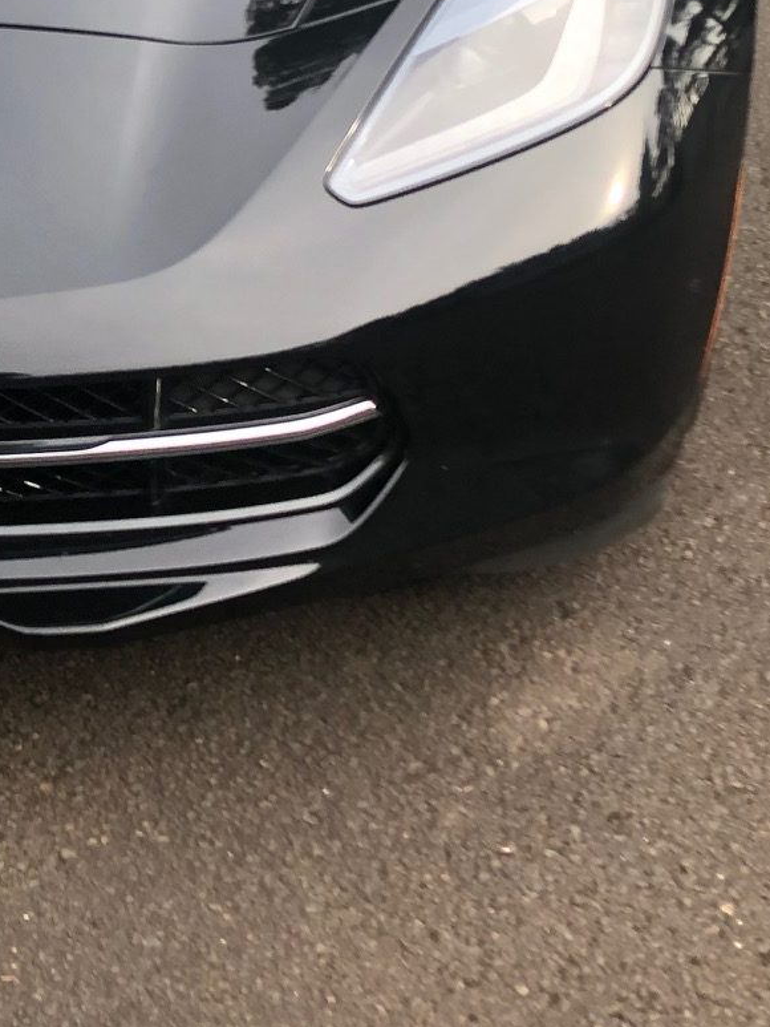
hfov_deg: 19.4
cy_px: 76
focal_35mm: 73
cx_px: -65
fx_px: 2164
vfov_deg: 25.7
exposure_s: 1/135
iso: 20
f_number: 1.8
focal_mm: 4
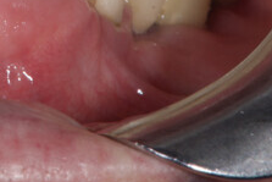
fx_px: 3206
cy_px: -129
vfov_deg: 3.2
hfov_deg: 4.8
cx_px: -56
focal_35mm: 424
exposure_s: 1/125
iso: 200
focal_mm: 105
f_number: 40
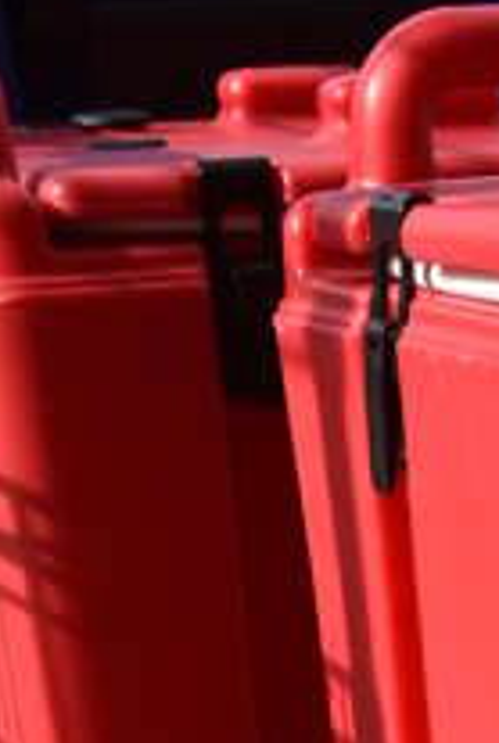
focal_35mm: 132
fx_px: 2731
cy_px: 1563
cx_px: 976
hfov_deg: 9.8
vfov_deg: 13.1
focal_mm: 20
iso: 200
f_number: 8
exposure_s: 1/500
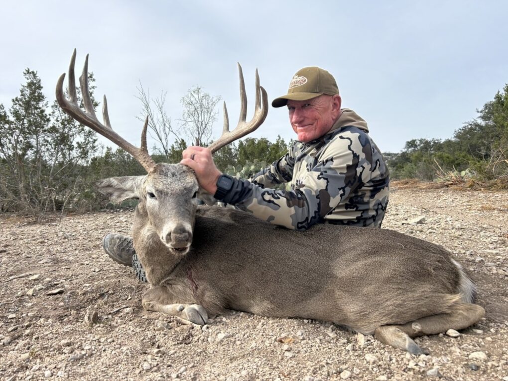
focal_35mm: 26
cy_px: 190
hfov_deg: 67.3
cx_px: 254
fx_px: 382
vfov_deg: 53.1
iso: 50
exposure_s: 1/3831
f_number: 1.5
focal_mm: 5.7
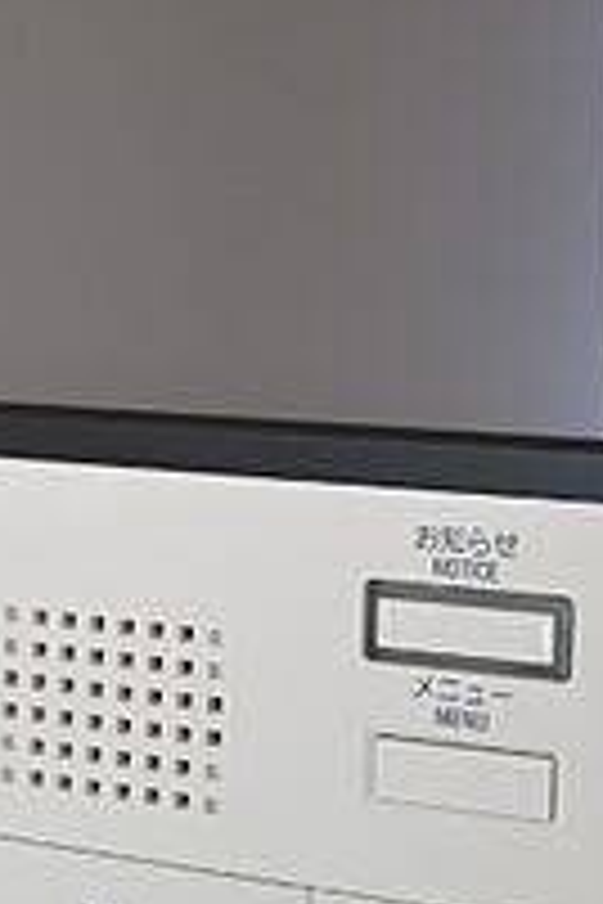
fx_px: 2161
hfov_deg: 15.8
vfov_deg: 23.4
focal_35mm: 86
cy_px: 238
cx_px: 189
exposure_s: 1/30
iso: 160
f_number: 4.5
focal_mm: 24
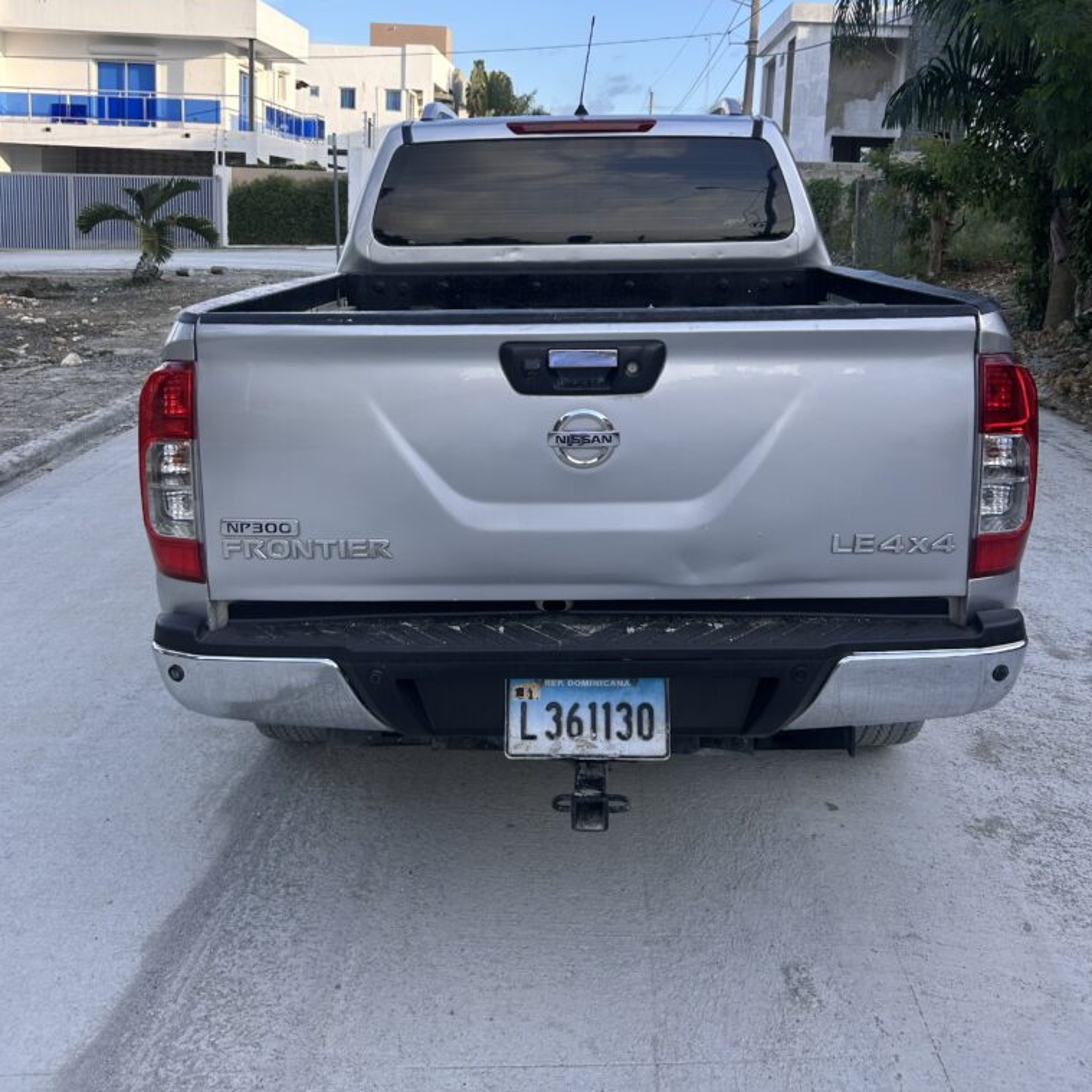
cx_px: 551
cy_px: 357
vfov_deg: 51.5
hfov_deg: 52.5
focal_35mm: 31
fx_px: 1106
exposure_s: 1/1196
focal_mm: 5.7
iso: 50
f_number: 1.5
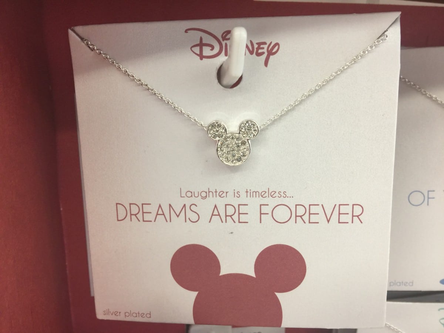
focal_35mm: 29
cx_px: 222
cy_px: 166
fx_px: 372
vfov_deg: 48.2
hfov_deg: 61.7
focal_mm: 4.15
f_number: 2.2
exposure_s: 1/30
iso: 50
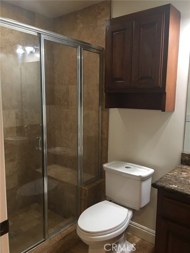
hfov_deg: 48.2
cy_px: 126
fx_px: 212
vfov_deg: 61.7
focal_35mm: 29
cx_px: 95
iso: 64
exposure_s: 1/15
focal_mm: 4.15
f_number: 2.2
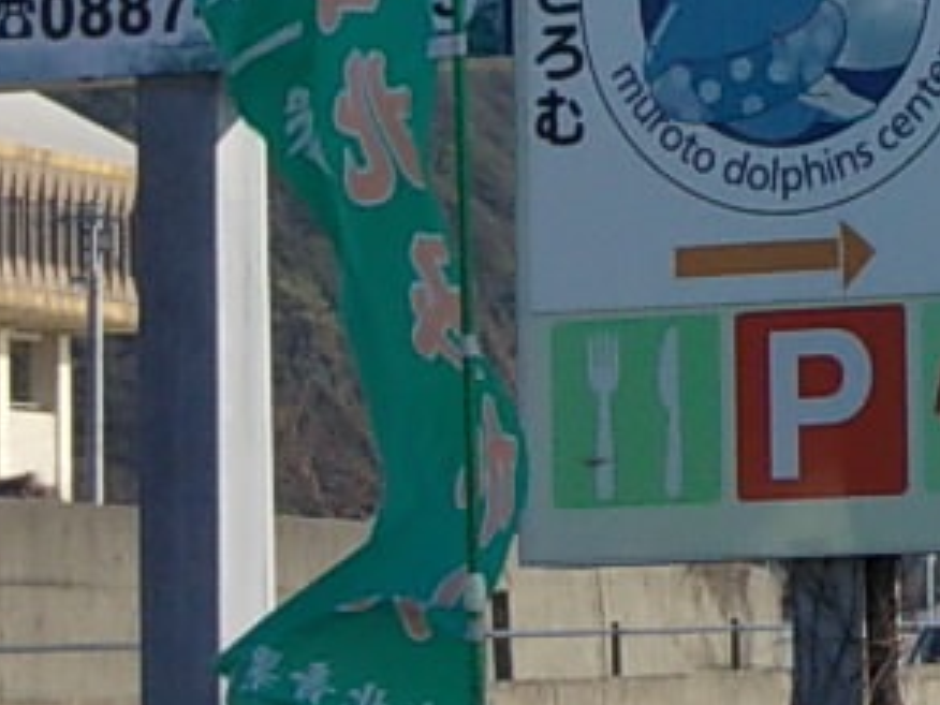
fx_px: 9151
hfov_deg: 5.8
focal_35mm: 337
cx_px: 1442
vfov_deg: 4.4
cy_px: -264
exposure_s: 1/500
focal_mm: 13.6
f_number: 5.3
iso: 125
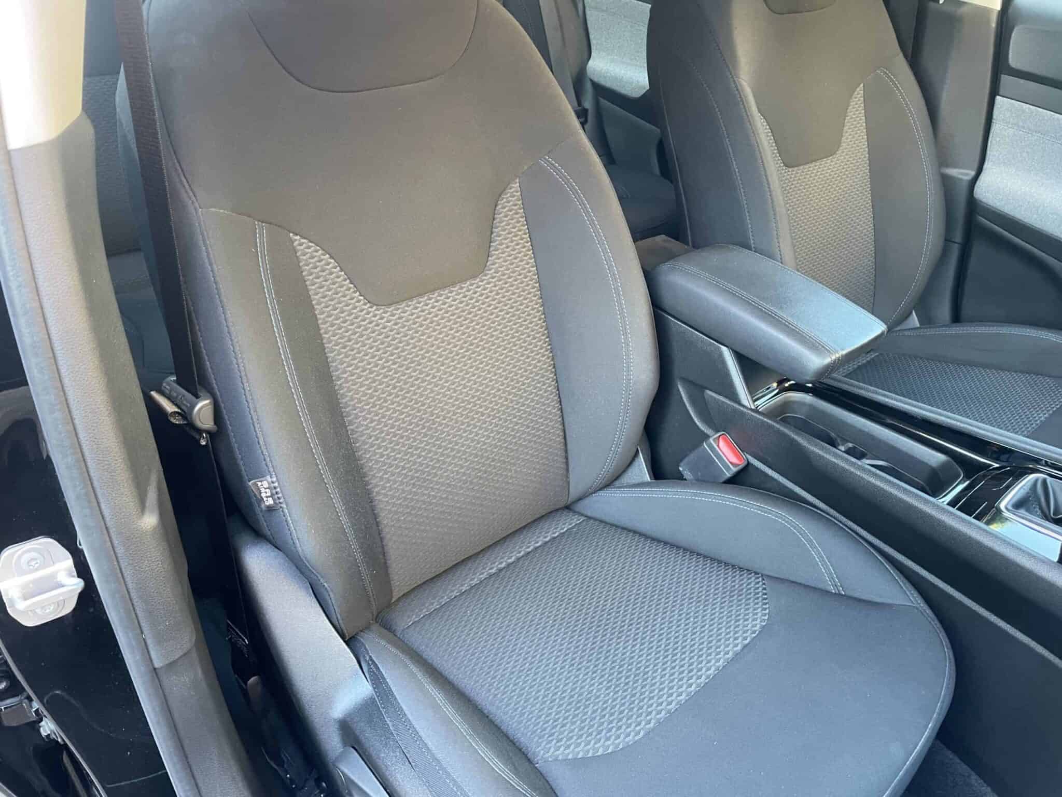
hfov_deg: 67.3
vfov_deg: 53.1
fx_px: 798
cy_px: 398
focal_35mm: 26
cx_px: 531
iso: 320
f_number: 1.6
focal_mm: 4.2
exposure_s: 1/60
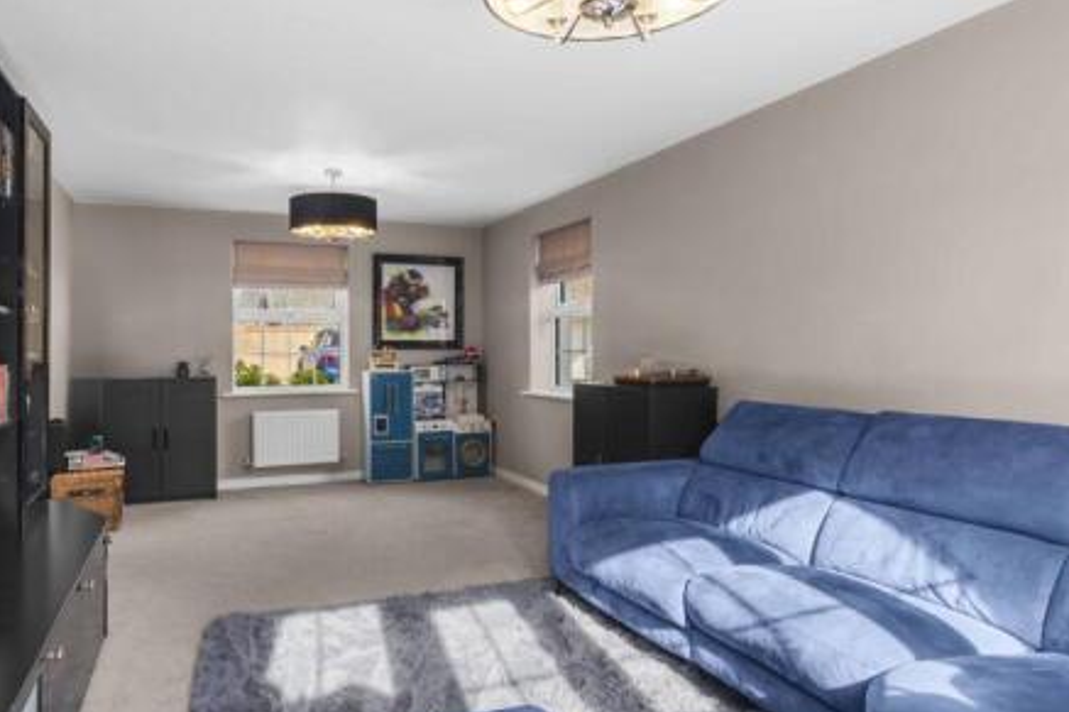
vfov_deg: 53.1
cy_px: 371
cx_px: 483
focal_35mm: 24
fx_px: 712
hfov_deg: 73.6
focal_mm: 16
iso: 320
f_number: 8
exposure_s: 1/6
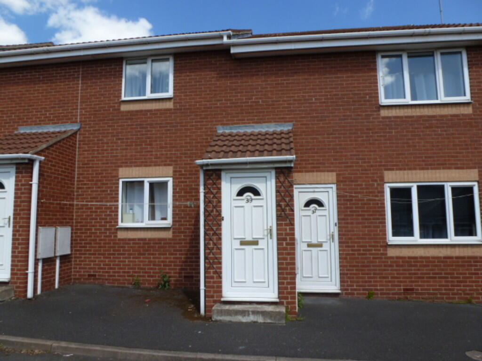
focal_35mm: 24
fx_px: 334
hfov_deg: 71.6
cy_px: 180
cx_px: 241
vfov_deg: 56.8
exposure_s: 1/400
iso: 100
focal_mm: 4.3
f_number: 4.5
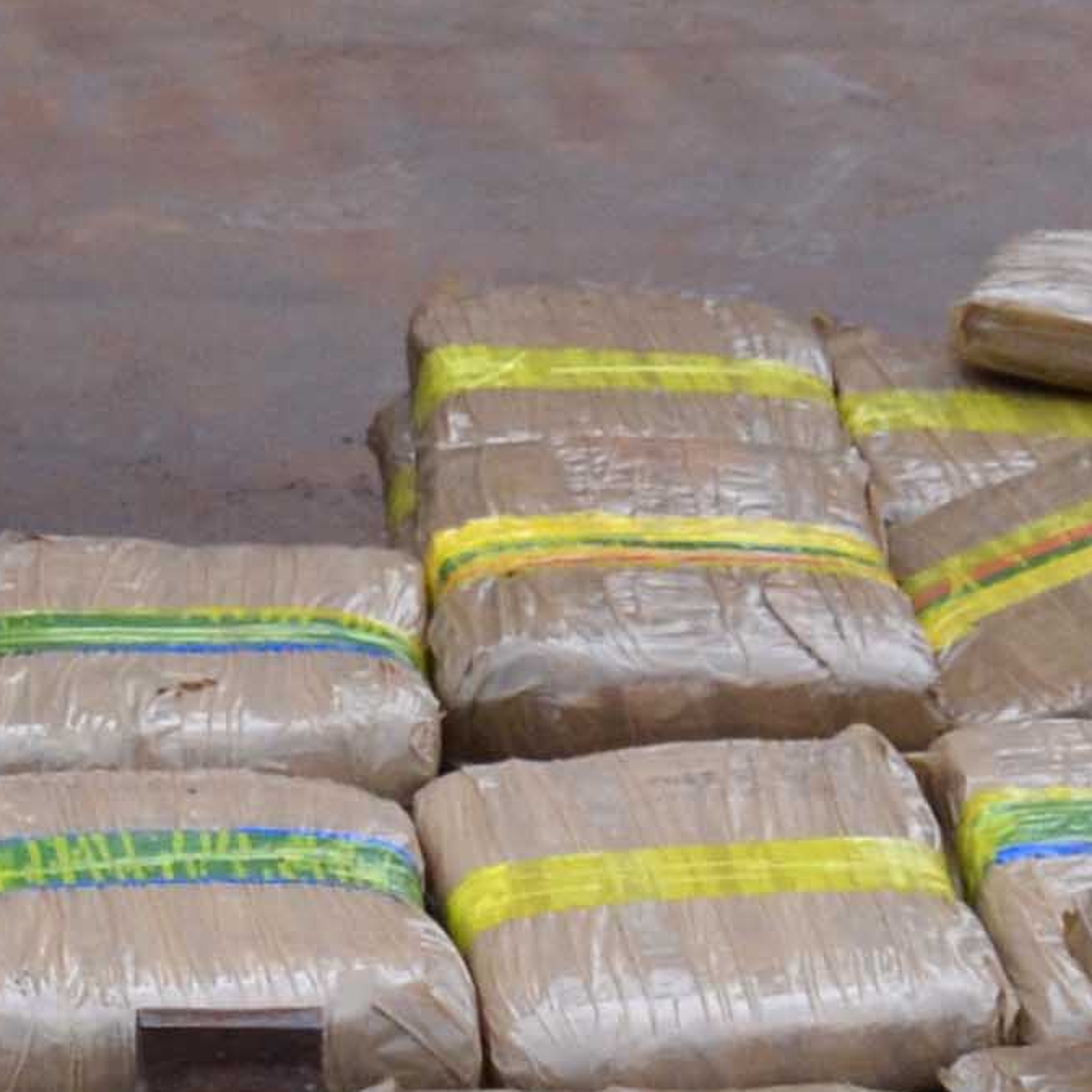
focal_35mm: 373
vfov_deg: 4.7
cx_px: -411
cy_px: 151
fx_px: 13312
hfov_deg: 4.7
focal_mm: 40
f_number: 7.1
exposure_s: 1/200
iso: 640
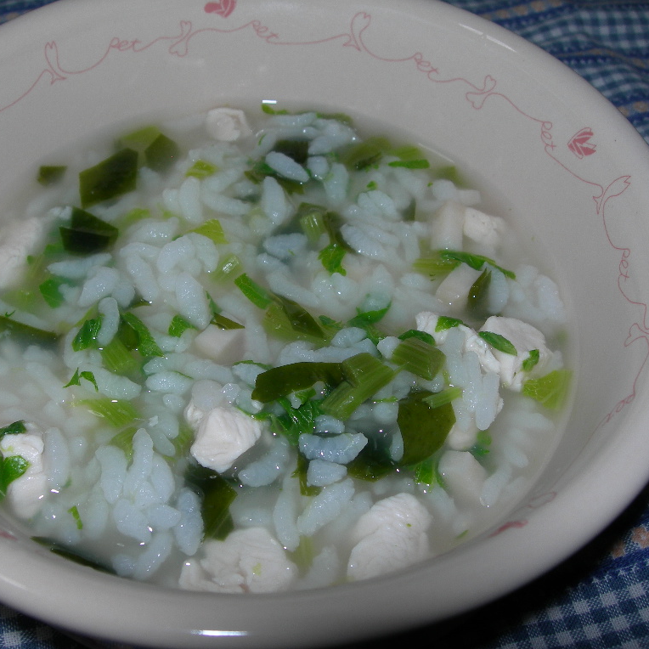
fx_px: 955
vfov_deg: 37.6
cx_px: 273
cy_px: 325
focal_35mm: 45
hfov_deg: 37.5
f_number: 4.8
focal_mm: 7.8
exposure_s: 1/60.1
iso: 50
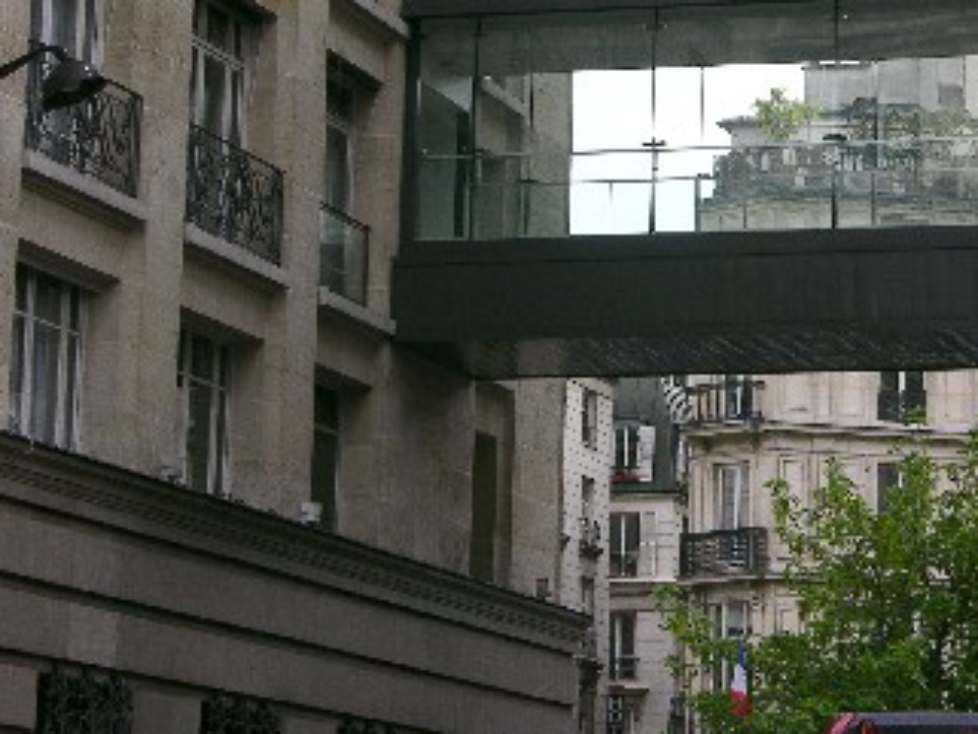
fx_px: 4240
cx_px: 730
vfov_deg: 9.9
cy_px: 134
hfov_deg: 13.1
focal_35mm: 150
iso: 50
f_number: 4.9
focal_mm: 21
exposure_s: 1/160
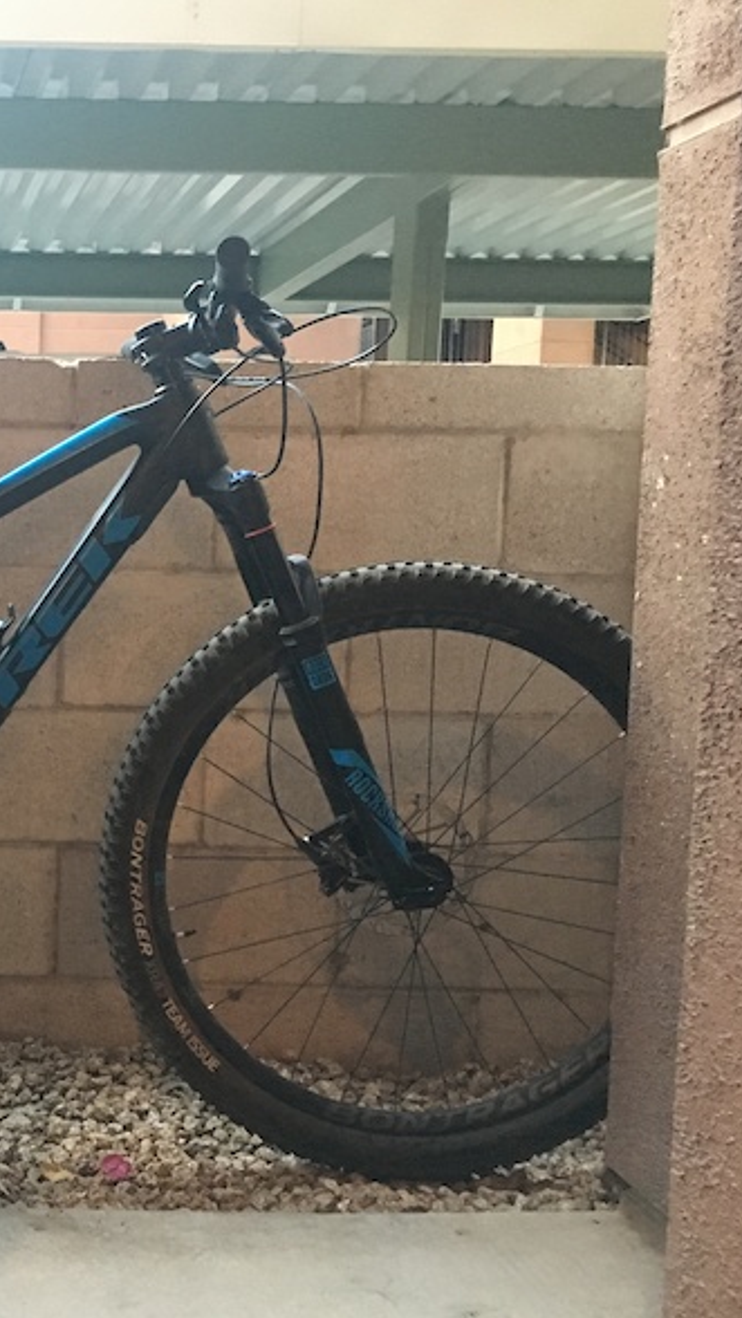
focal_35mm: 43
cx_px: -112
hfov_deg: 25.3
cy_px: 668
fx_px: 1503
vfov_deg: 47.3
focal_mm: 4.15
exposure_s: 1/15
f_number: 2.2
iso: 320
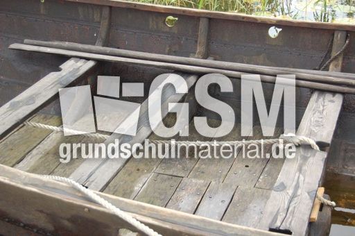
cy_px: 118
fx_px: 561
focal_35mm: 57
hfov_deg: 35.1
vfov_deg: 23.7
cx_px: 178
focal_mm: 38
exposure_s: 1/100
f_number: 5
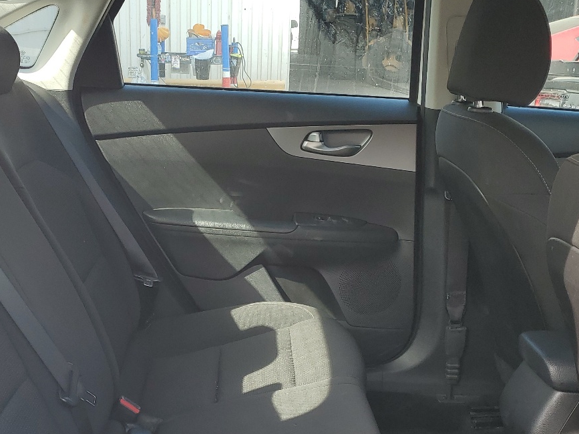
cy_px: 349
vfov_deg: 29.5
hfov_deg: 39.5
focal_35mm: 48
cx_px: 232
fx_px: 803
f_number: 1.5
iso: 50
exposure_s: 1/417
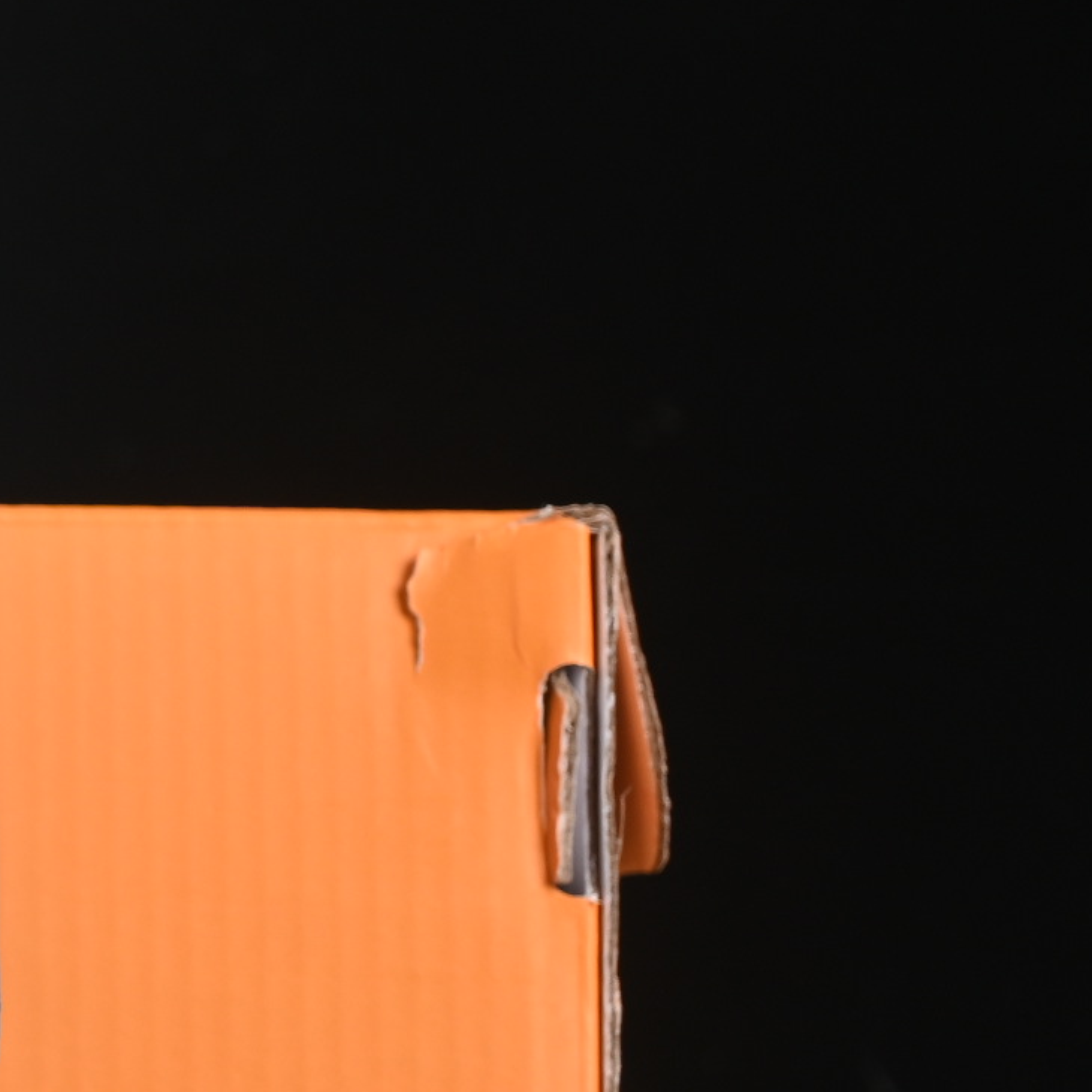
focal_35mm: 243
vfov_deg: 7.2
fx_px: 8673
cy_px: 530
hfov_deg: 7.0
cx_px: -910
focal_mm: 50
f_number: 6.3
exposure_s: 1/60
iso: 160
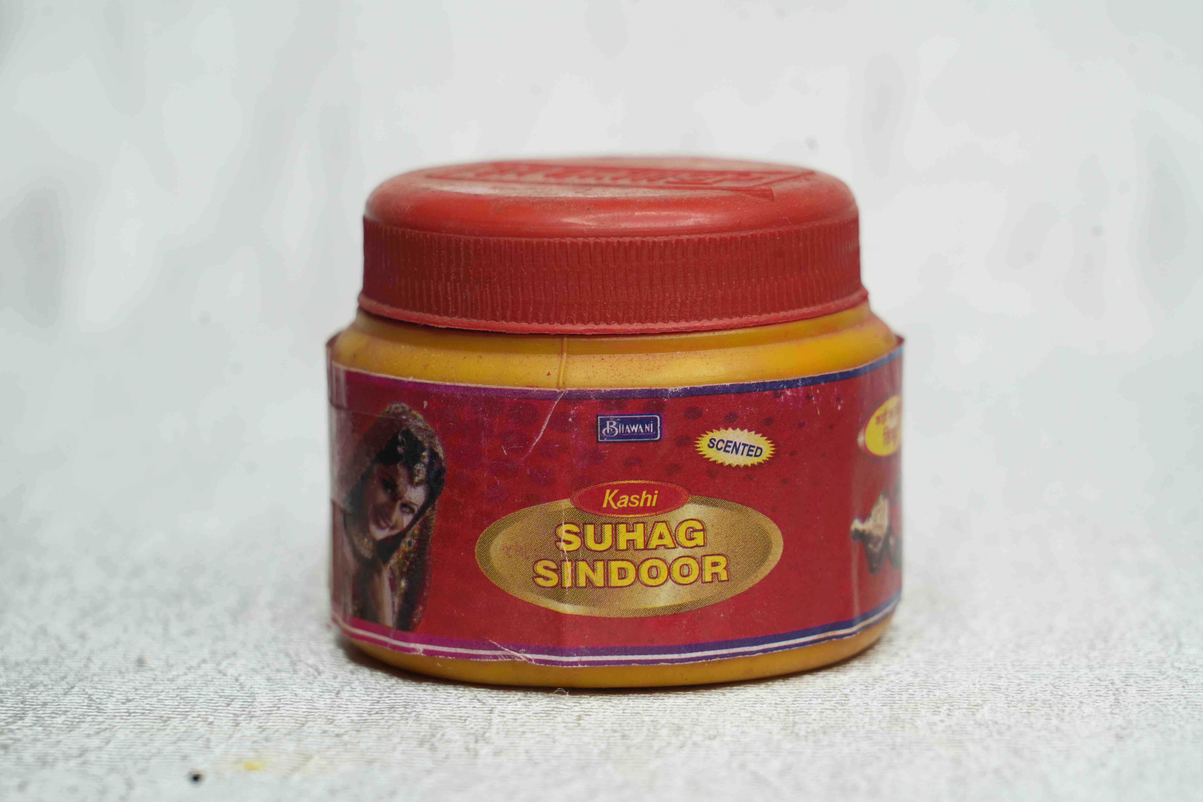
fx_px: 3508
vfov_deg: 13.0
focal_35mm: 105
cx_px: 602
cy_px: 401
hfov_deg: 19.5
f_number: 9
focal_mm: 105
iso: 1000
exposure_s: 1/125
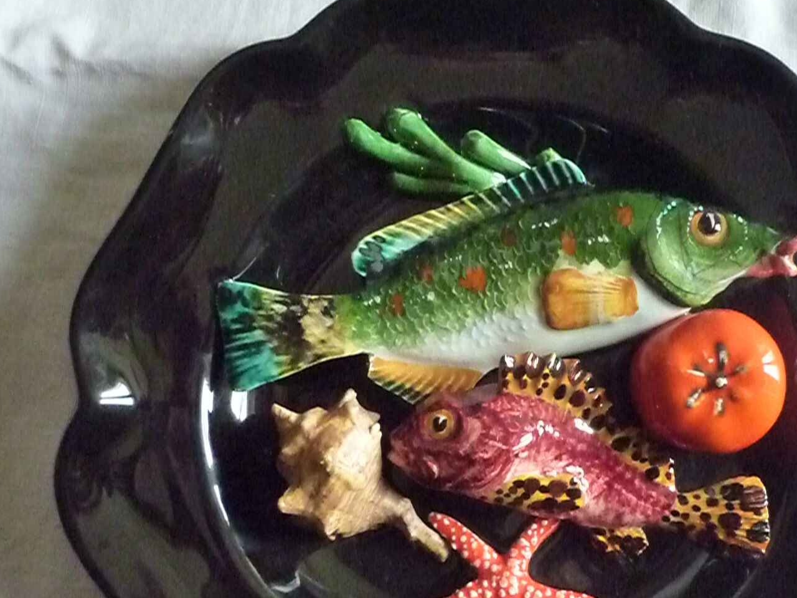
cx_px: 507
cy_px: 410
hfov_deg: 46.3
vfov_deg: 35.5
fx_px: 921
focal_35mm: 40
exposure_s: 1/200
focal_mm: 4.4
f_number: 2.8
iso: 2500
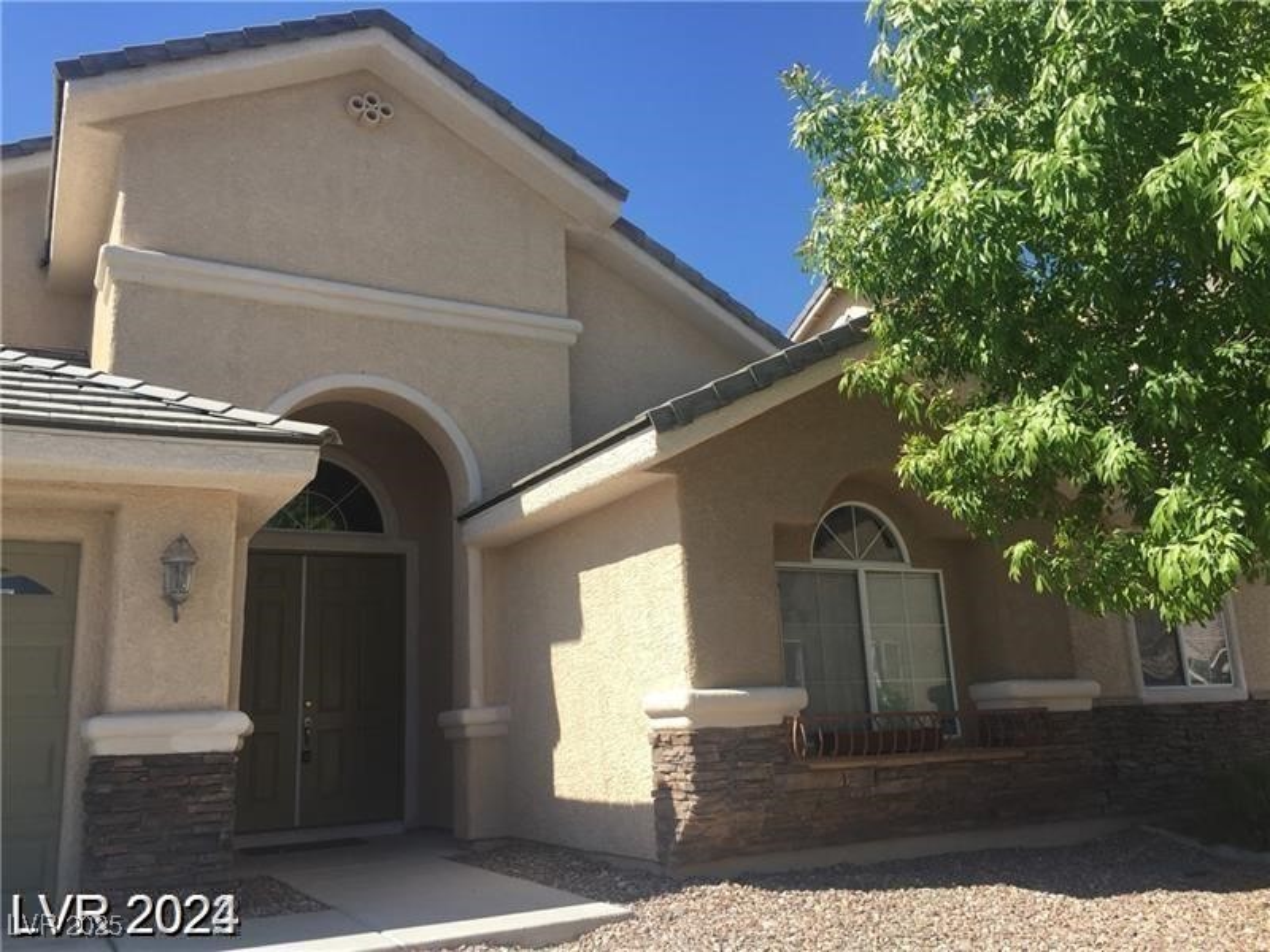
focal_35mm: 29
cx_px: 635
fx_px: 1064
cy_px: 476
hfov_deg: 61.7
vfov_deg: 48.2
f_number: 2.2
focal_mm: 4.15
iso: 32
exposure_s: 1/1276
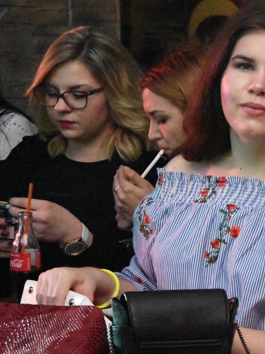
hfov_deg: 11.4
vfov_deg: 15.3
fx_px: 1317
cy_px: 171
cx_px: 278
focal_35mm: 129
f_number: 5.6
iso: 25600
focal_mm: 52
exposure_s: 1/125
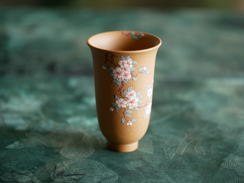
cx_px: 122
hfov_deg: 21.8
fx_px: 635
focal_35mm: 90
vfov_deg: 16.4
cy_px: 92
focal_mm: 45
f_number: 2.8
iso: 250
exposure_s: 1/100
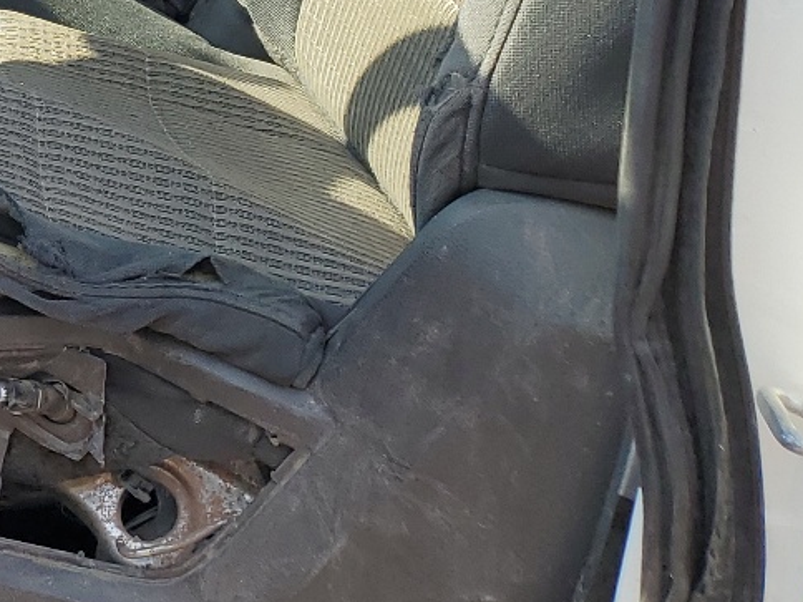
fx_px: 1995
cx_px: -453
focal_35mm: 86
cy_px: -226
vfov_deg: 16.1
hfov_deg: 19.4
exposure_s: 1/476
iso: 50
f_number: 1.5
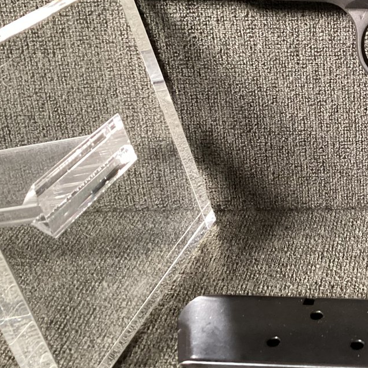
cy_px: 92
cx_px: 405
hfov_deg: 24.7
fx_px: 782
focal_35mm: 65
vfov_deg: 26.2
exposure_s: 1/33
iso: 400
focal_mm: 3.3
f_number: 2.4
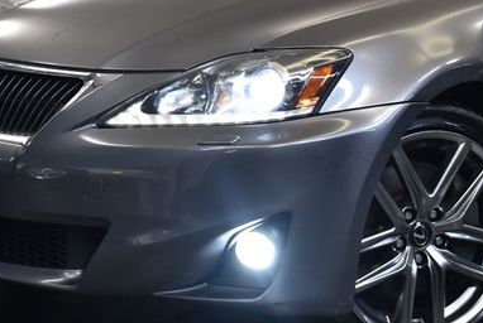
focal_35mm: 134
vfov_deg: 10.3
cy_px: 88
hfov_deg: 15.3
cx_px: 214
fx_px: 1801
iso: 1100
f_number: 5
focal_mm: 40
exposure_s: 1/125
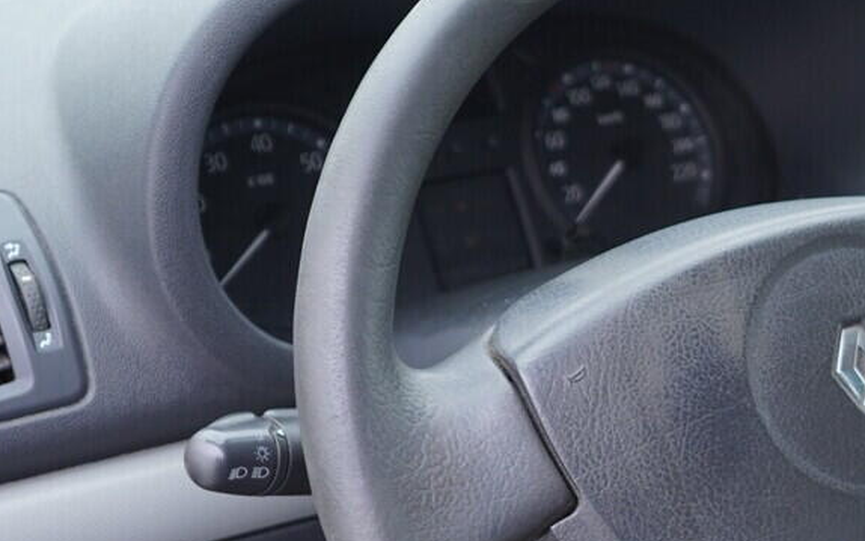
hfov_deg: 22.0
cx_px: 782
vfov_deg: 14.1
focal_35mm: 92
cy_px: 429
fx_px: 2169
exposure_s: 1/40
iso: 250
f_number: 2.8
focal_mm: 24
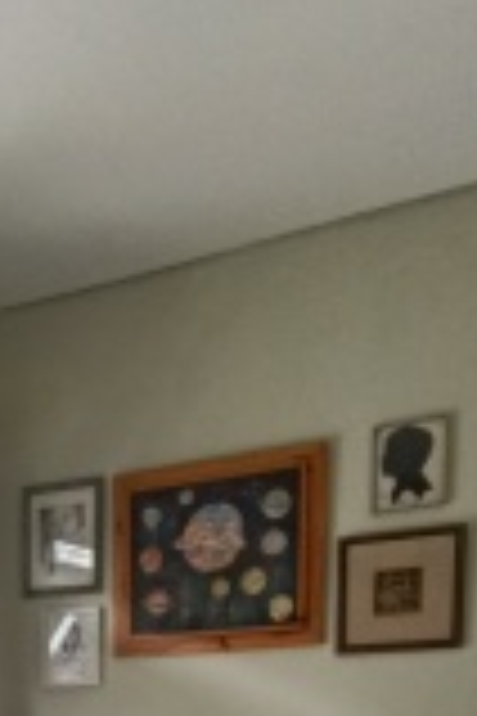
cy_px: 874
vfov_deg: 33.1
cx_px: -34
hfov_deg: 26.1
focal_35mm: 48
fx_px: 954
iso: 100
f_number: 2.2
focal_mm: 1.68
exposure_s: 1/50
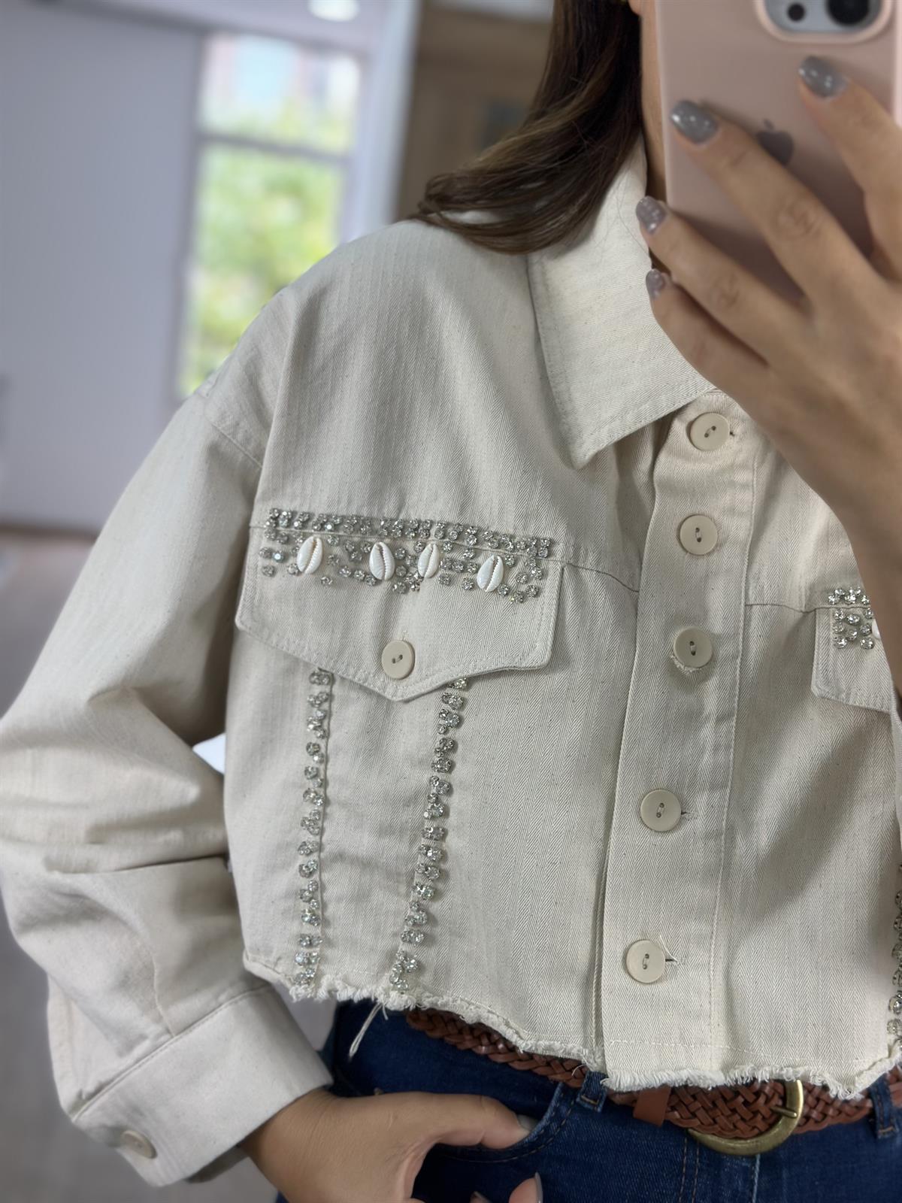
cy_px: 602
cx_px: 451
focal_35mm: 48
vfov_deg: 39.7
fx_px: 1668
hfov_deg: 30.3
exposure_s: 1/358
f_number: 1.78
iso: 80
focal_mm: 6.86
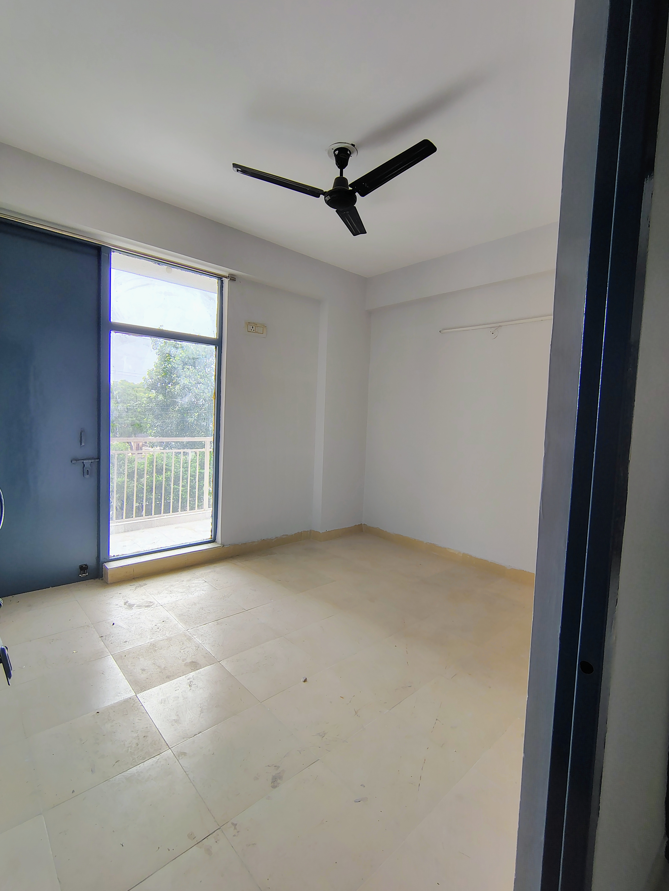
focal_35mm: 16
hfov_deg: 78.1
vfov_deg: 94.5
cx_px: 334
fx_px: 412
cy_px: 446
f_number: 2.2
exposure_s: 1/100
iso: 110
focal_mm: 2.13
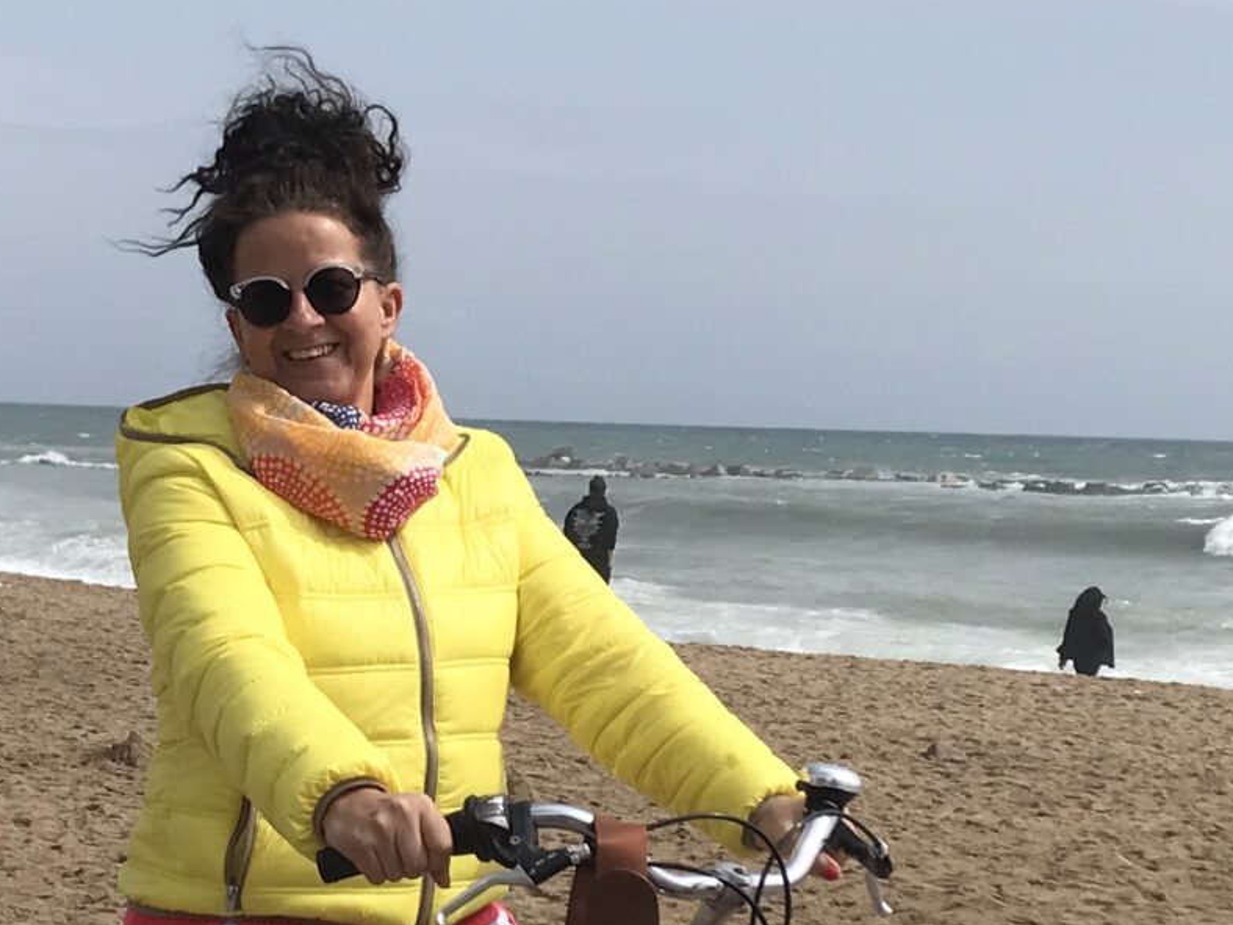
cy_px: 720
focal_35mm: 91
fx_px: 3241
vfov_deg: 16.1
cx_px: 390
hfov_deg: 21.4
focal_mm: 3.99
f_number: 1.8
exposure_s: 1/4367
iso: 20
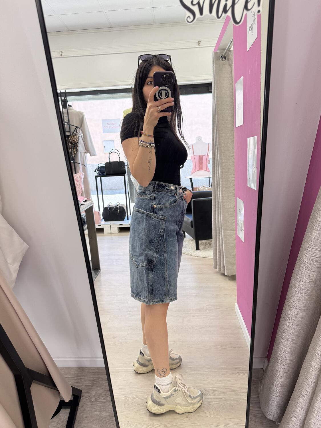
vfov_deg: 71.6
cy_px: 214
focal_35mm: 24
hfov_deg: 56.8
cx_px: 160
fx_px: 297
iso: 80
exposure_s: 1/100
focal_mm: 6.76
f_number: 1.78
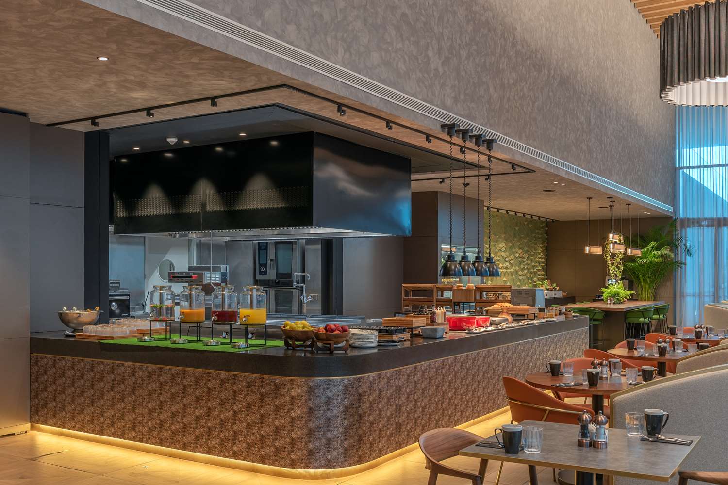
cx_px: 364
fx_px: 708
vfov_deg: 37.9
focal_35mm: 35
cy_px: 242
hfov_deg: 54.4
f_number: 8
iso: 100
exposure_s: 1/1.67
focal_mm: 35
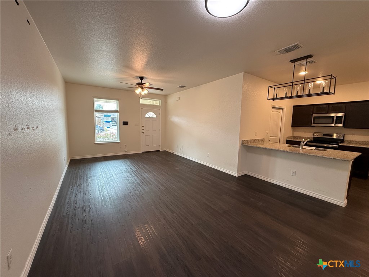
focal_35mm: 14
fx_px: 149
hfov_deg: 102.1
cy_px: 138
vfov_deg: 85.7
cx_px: 184
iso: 200
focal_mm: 2.22
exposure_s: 1/120
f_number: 2.2
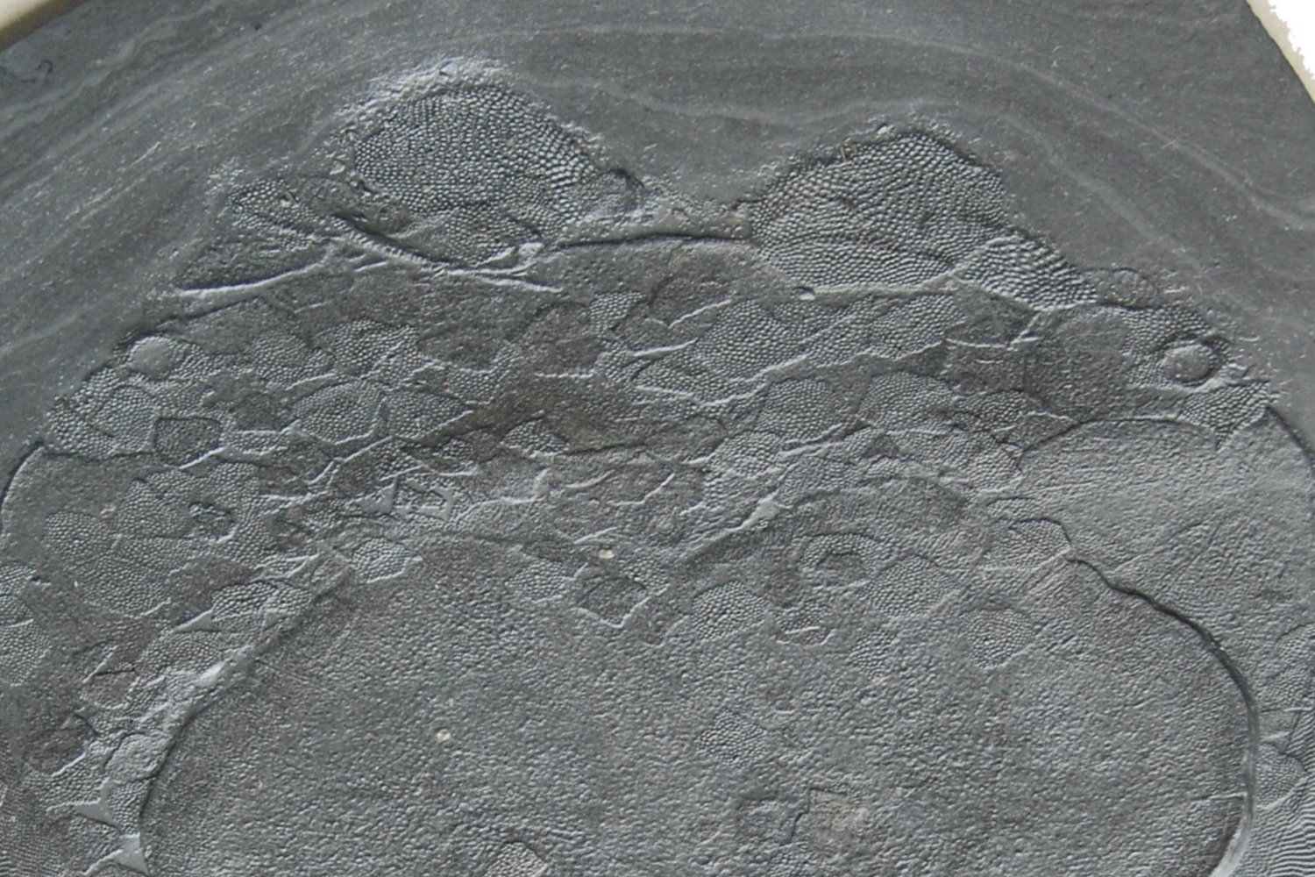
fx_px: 1205
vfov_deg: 40.0
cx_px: 658
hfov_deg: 57.2
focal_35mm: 33
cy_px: 438
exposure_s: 1/60
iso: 400
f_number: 2.8
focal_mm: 22
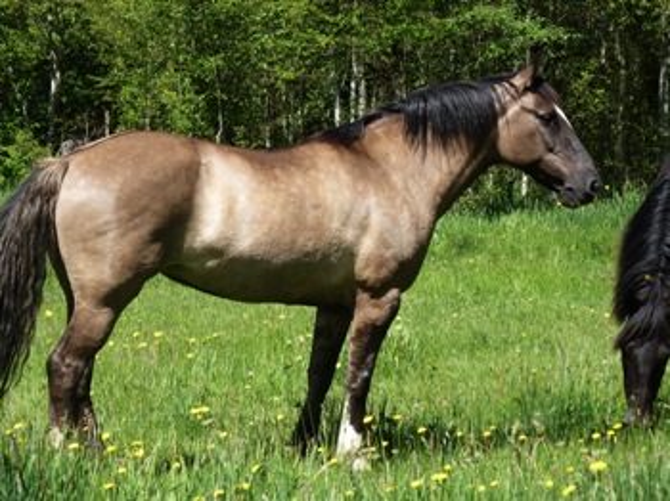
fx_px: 2998
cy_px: 250
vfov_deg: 9.6
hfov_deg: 12.8
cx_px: 335
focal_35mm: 155
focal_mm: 27.7
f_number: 5.3
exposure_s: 1/200
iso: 100
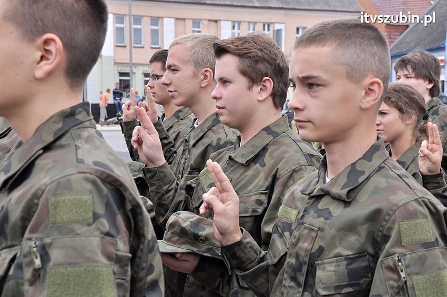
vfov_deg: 22.6
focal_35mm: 60
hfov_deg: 33.4
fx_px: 744
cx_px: 224
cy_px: 148
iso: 500
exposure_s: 1/250
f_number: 8
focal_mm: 40
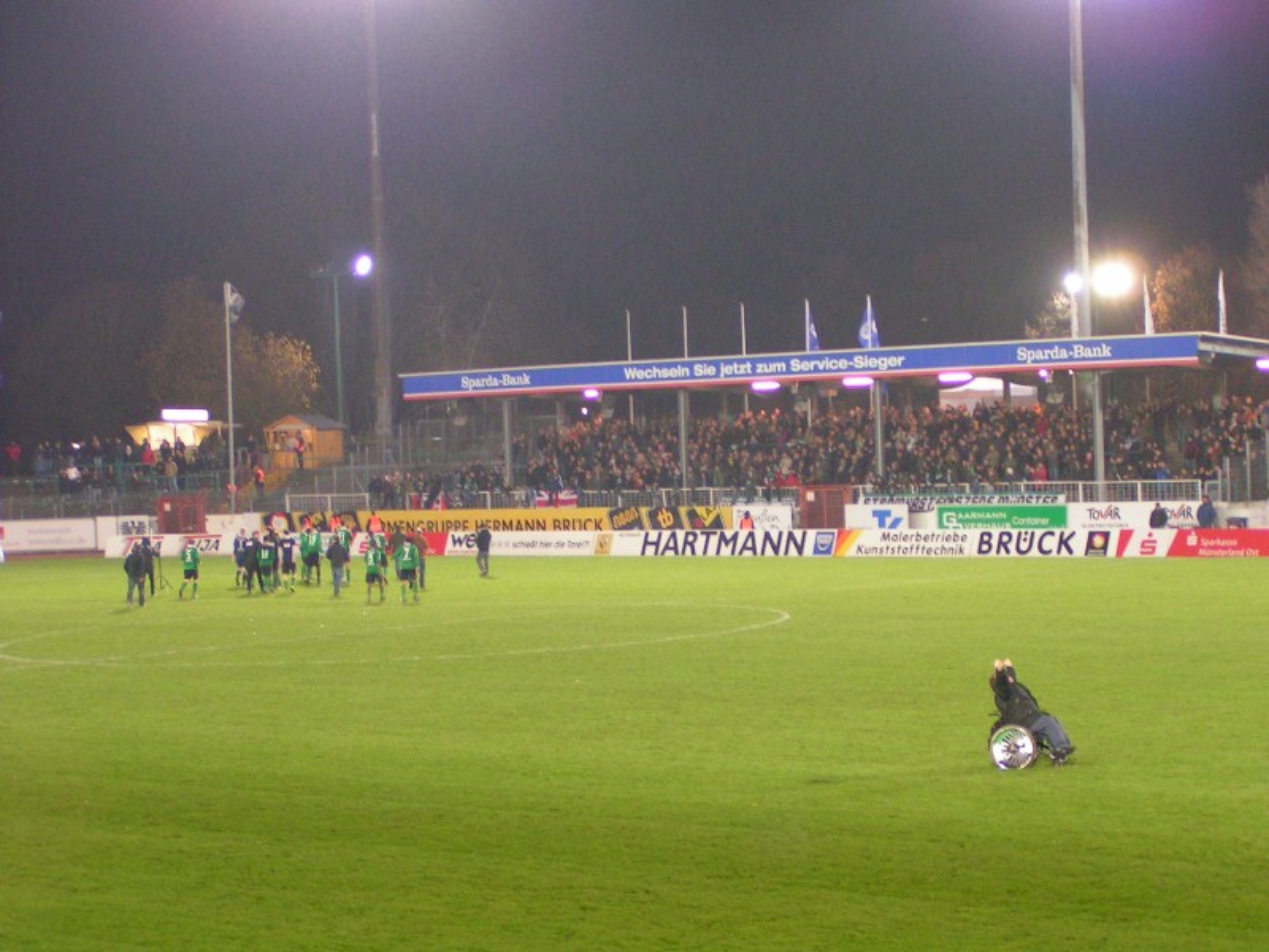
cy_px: 476
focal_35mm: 79
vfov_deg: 18.7
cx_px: 634
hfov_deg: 24.7
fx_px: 2896
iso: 200
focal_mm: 12.1
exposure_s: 1/25
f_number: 3.2
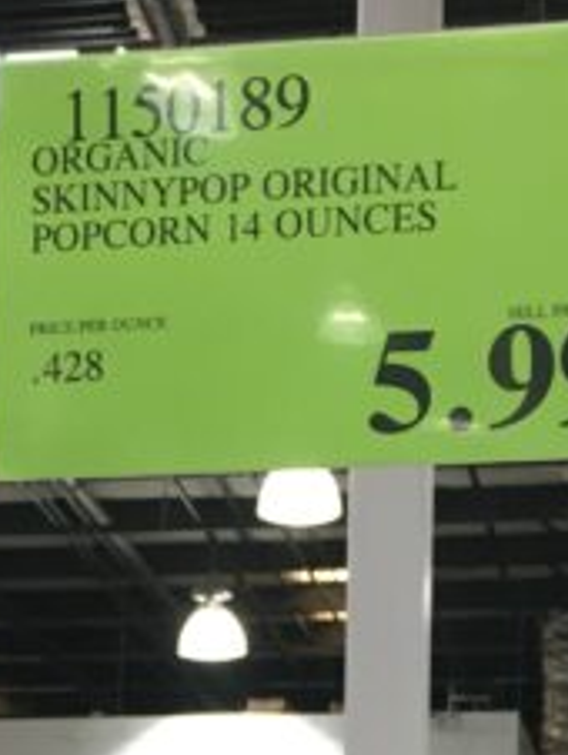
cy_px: 1146
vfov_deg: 14.8
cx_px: 200
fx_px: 2686
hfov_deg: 12.1
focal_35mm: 123
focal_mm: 4.15
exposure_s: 1/33
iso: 50
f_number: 2.2
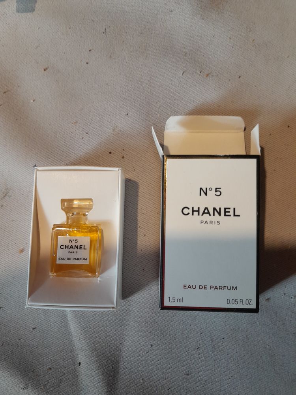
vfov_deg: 65.3
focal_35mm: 27
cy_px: 198
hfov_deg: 51.4
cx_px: 148
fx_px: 308
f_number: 1.8
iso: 200
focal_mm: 4
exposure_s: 1/50
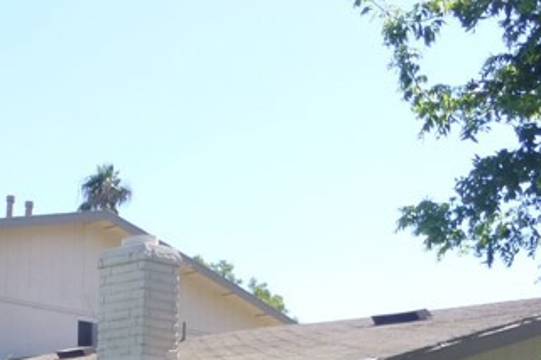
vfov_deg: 16.3
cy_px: 448
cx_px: 59
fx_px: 1202
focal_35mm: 80
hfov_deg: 24.7
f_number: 4
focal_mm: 4.3
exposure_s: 1/320
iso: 100
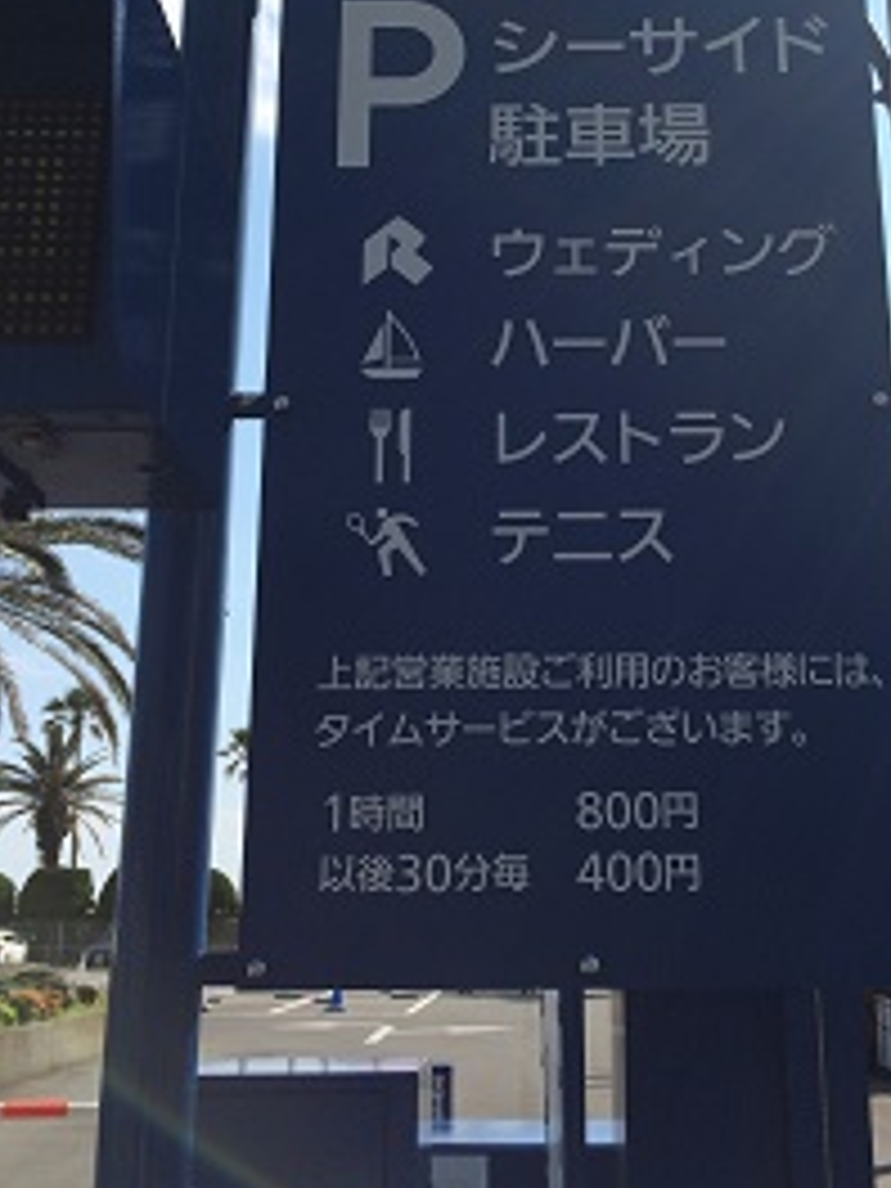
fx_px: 1510
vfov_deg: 42.7
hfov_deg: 32.8
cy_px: 477
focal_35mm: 44
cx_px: 531
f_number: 2.2
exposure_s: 1/2283
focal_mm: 4.15
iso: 32
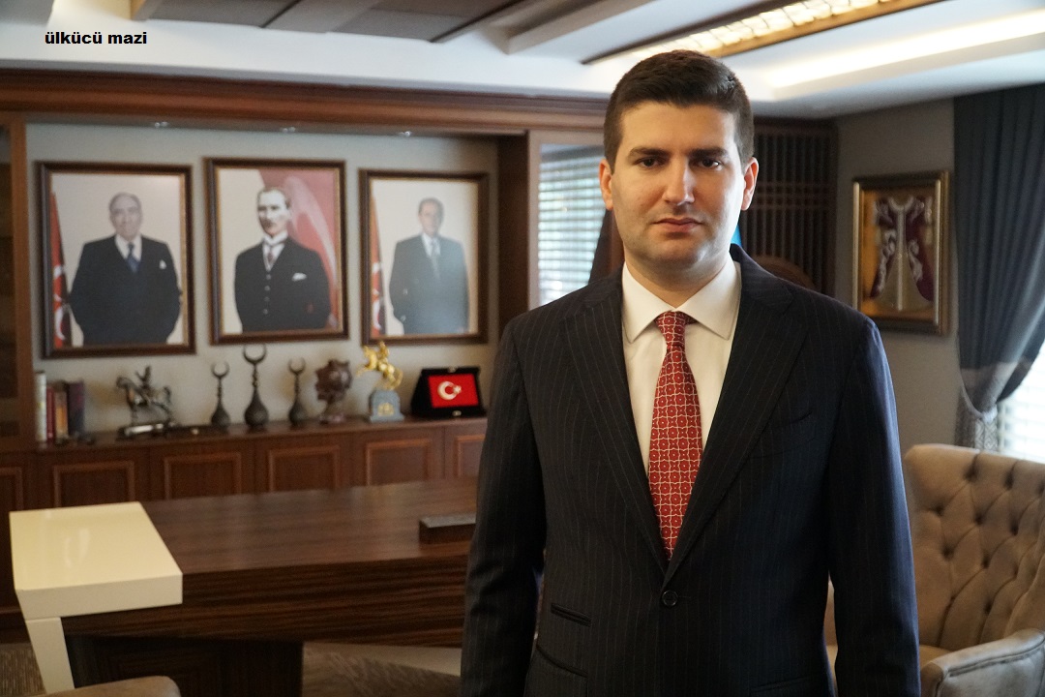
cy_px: 348
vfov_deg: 36.9
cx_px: 522
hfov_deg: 53.1
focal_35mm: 36
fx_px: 1045
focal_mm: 24
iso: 6400
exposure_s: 1/160
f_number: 4
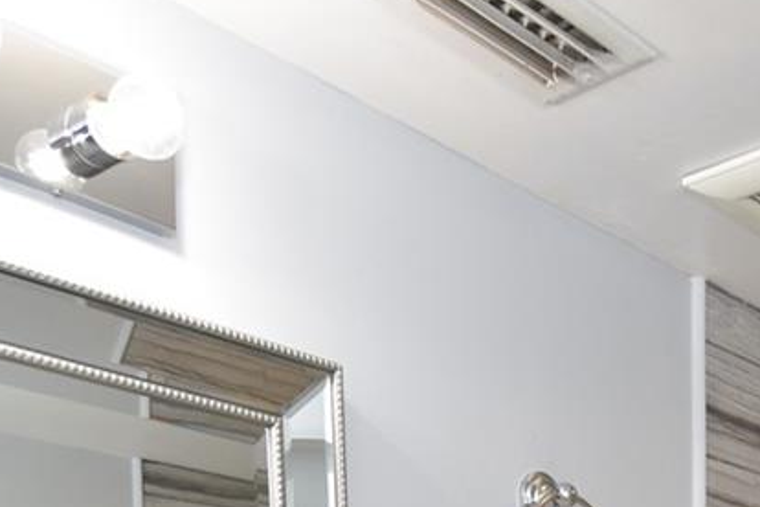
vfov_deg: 18.2
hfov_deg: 33.1
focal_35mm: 58
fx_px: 1224
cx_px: 646
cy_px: 924
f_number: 4
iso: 200
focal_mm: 10
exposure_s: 1/60
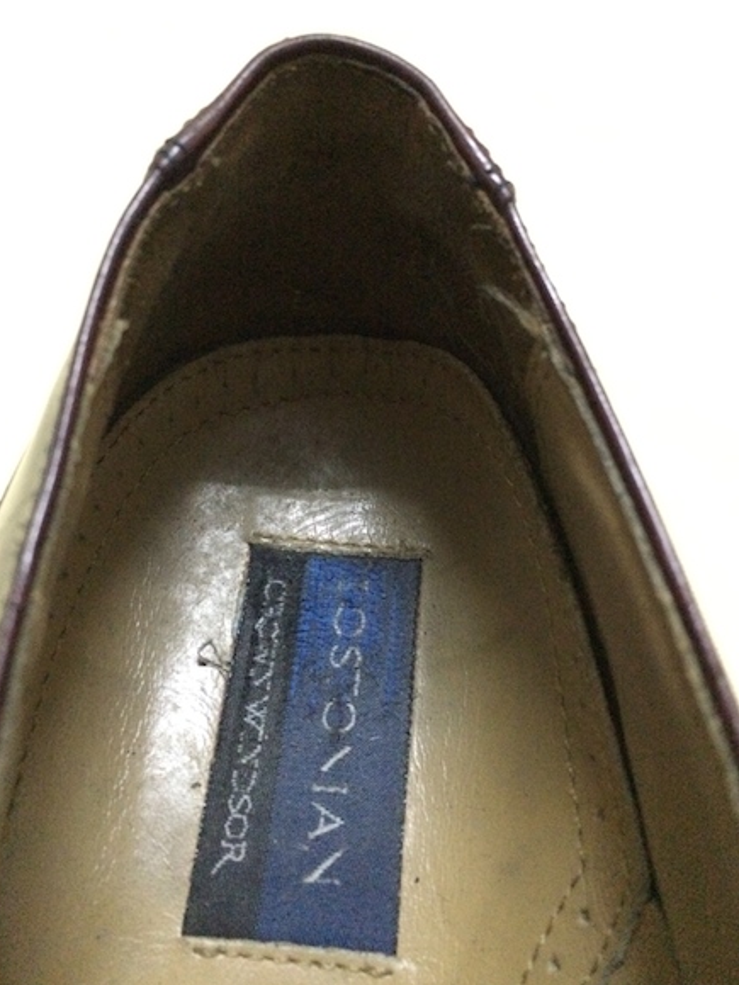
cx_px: 360
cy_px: 482
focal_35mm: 30
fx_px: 854
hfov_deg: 46.8
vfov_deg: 60.0
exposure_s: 1/17
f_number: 2.2
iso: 1000
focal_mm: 4.15
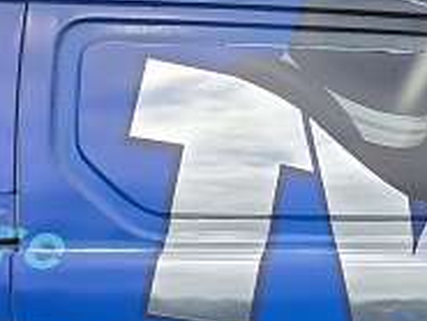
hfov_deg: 27.7
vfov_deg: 23.0
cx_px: 499
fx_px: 765
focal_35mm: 62
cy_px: 301
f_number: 1.7
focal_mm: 6.3
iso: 12
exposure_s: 1/1050
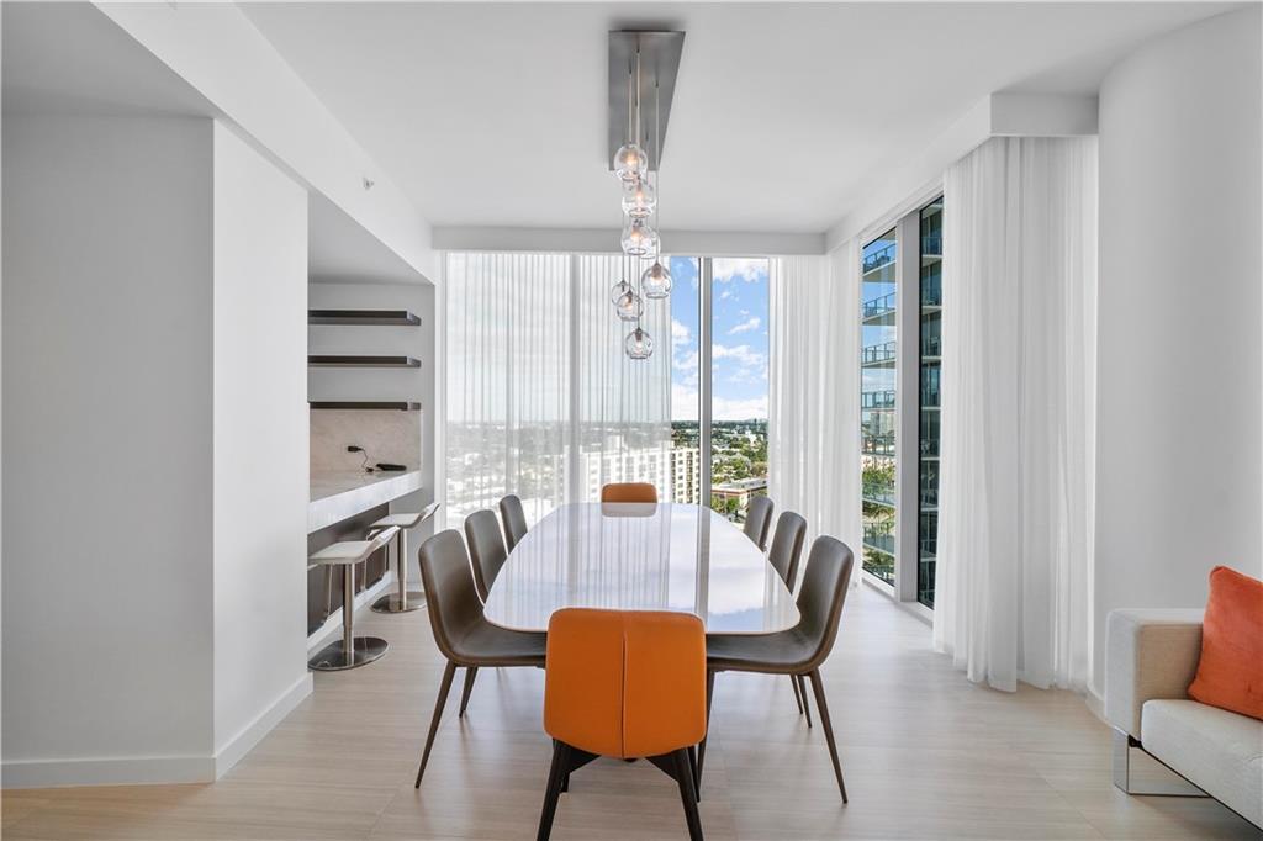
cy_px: 420
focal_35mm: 15
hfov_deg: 100.4
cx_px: 632
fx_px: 526
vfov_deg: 77.3
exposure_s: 1/30
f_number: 11
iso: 160
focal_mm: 10
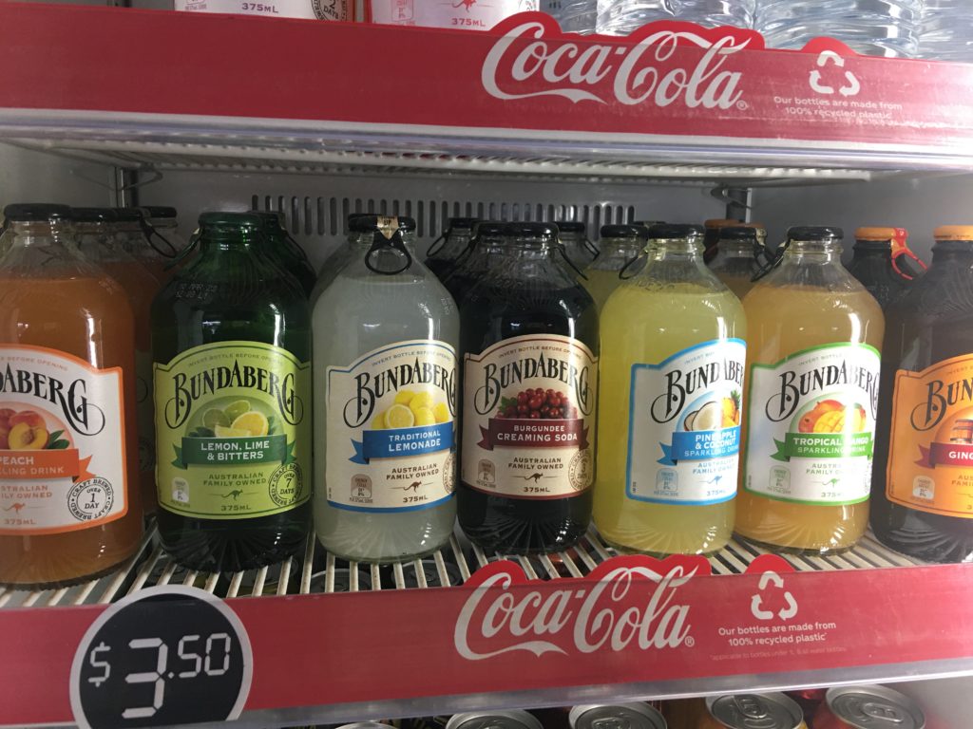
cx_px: 486
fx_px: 815
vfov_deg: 48.2
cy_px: 364
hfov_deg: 61.7
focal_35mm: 29
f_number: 2.2
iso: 64
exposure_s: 1/17
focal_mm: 4.15
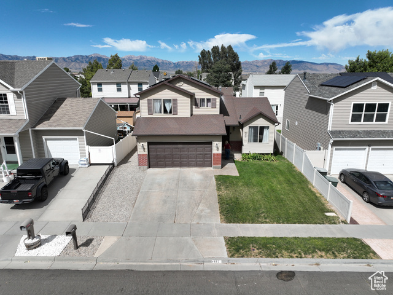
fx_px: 272
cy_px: 148
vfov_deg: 56.8
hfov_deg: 71.6
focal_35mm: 24
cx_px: 196
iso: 100
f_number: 2.8
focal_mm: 12.29
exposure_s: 1/2500
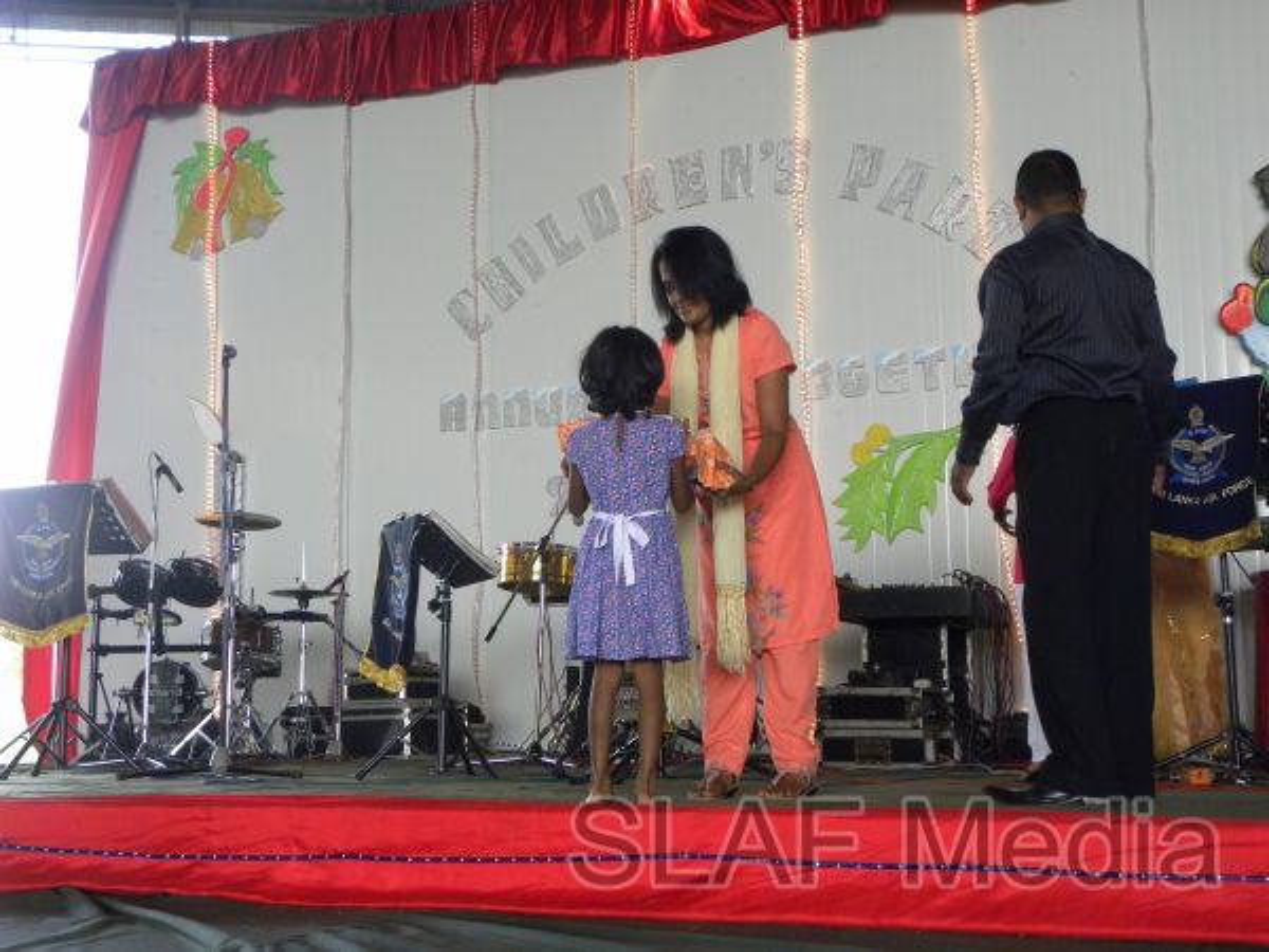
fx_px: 1686
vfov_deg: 31.5
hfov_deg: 41.2
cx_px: 634
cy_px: 476
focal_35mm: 46
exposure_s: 1/88.6
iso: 215
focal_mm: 8.2
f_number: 3.2
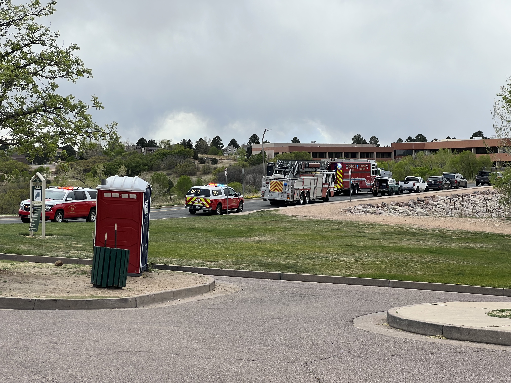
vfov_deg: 19.1
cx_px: 256
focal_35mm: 77
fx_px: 1137
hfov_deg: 25.3
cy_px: 192
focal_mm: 9
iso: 32
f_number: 2.8
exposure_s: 1/708
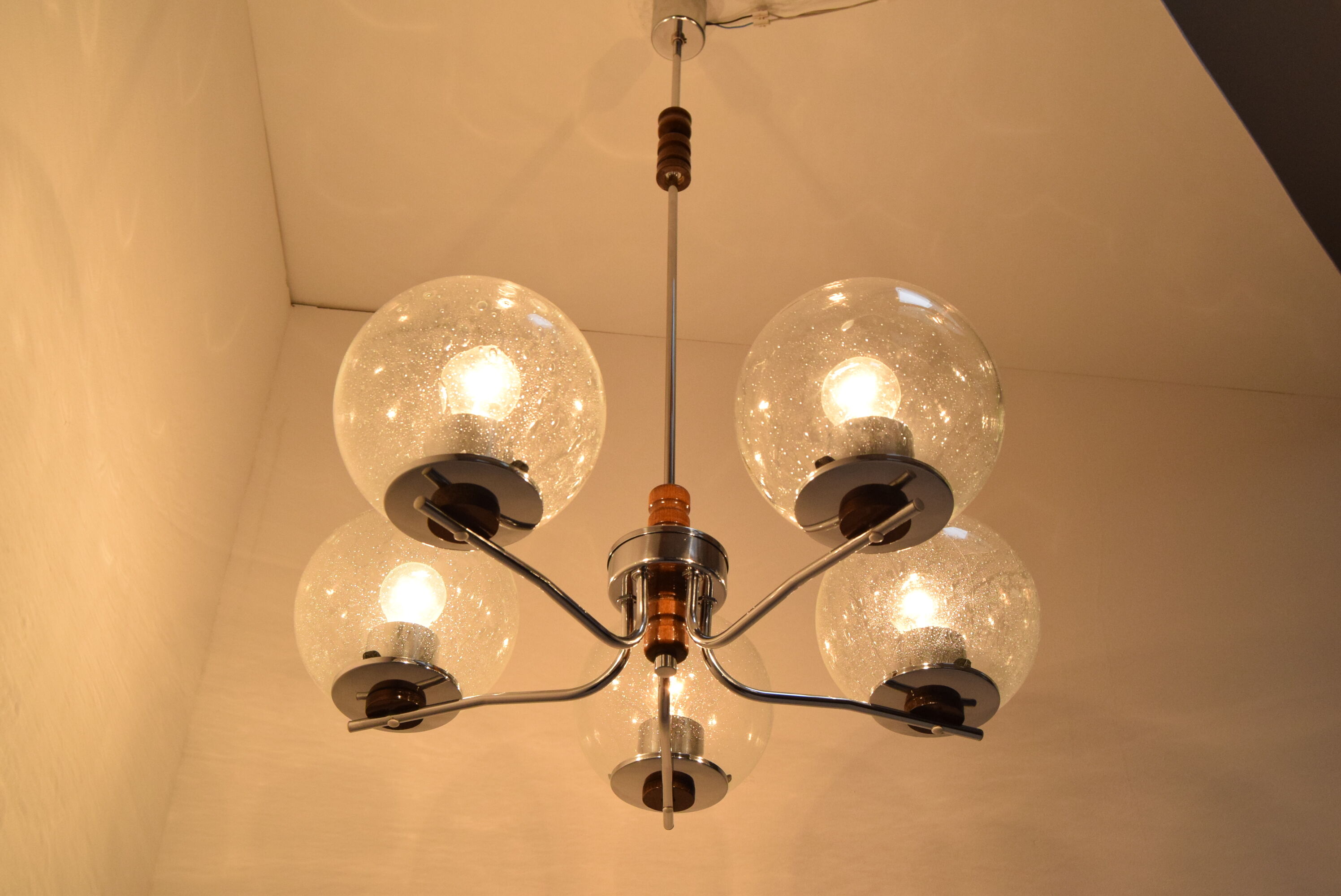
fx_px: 1342
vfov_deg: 36.9
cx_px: 670
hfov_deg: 53.1
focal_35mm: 36
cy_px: 448
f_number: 7.1
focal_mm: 24
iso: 1600
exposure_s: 1/200
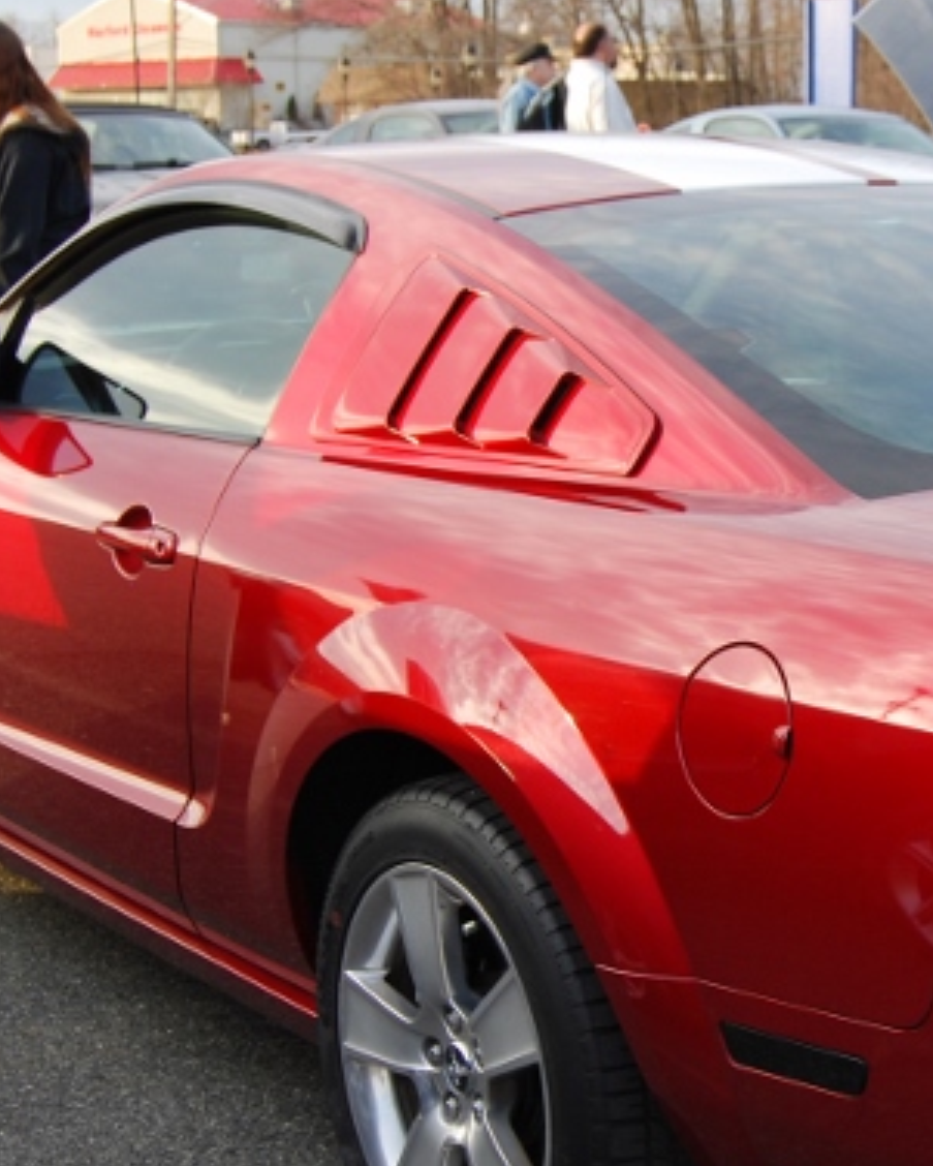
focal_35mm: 78
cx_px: 887
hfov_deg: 19.2
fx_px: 2691
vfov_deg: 24.4
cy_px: 688
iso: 200
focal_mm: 26
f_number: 5.6
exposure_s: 1/125
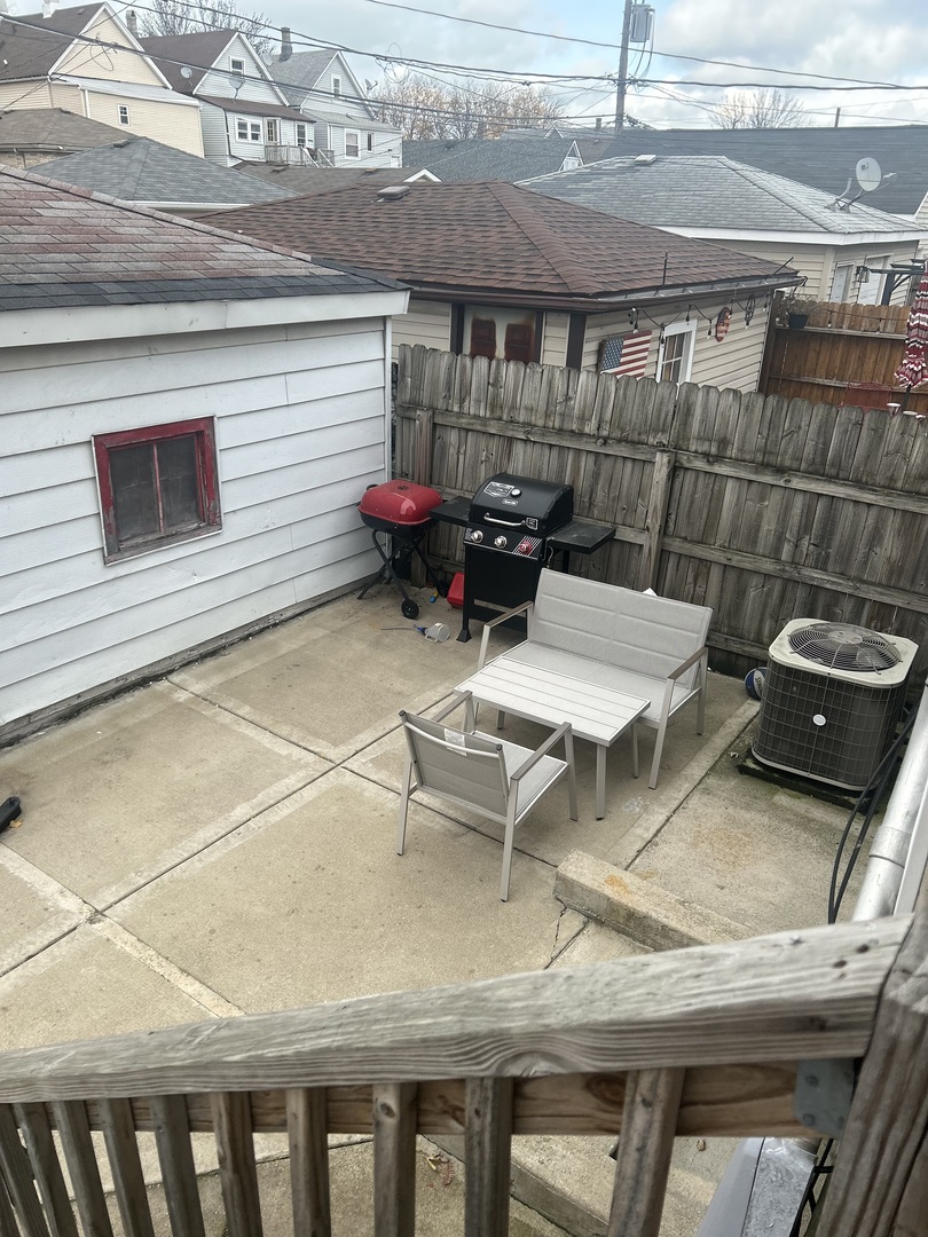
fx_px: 929
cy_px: 618
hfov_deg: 53.1
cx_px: 464
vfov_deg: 67.3
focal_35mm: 26
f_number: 1.5
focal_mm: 5.7
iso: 50
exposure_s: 1/840
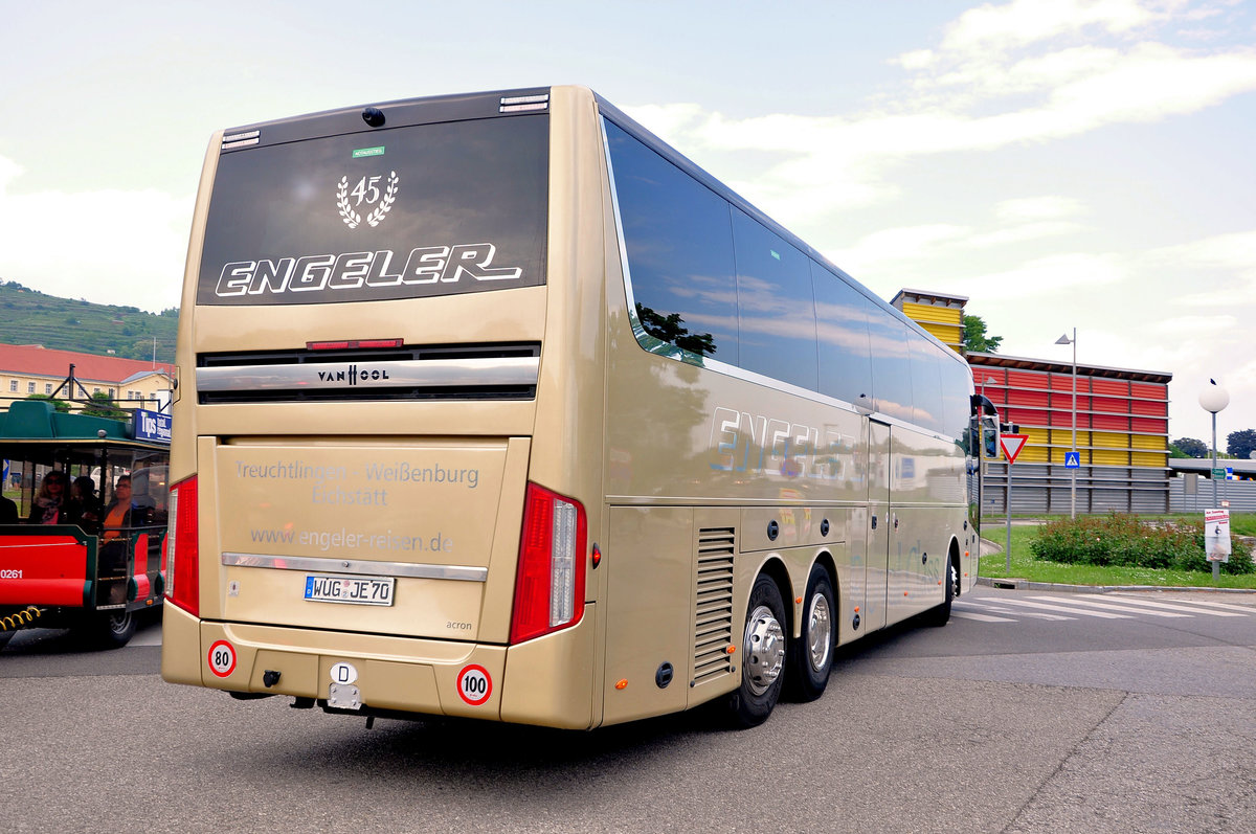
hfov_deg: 53.2
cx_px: 628
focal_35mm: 36
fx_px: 1254
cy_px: 417
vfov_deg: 36.8
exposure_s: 1/160
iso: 200
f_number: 6.3
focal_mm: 24
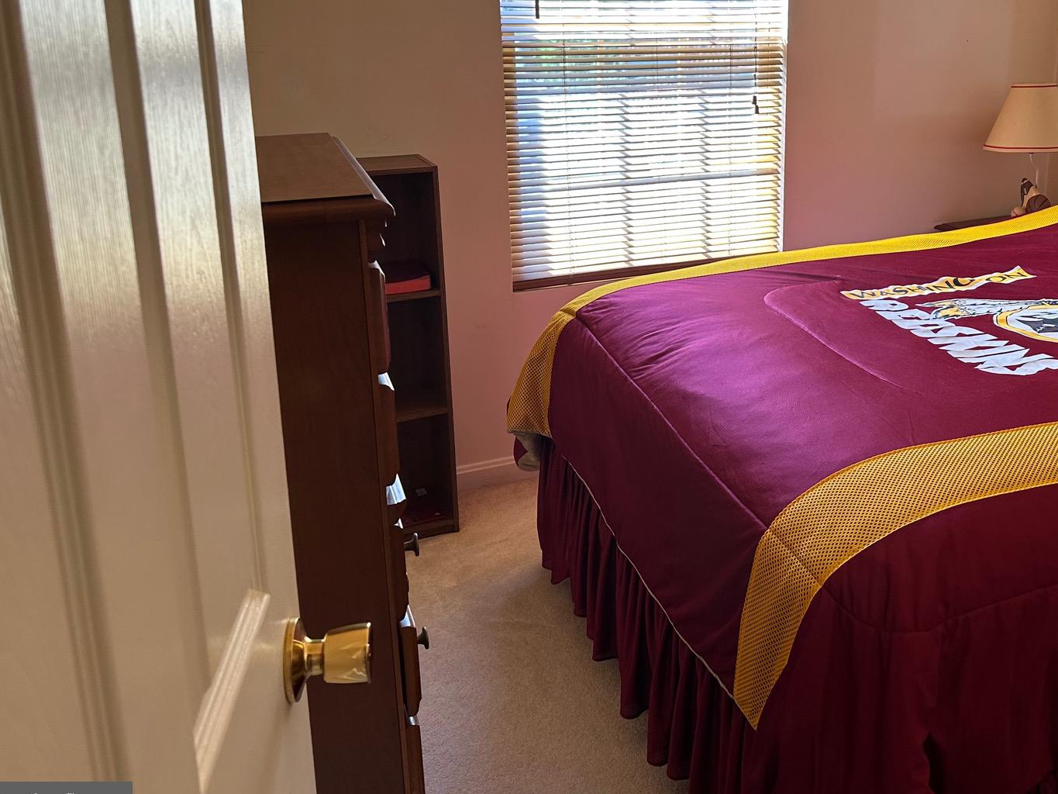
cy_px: 250
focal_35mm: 36
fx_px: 1100
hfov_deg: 50.1
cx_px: 732
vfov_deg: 39.1
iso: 100
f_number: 1.78
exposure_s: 1/121
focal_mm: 6.86
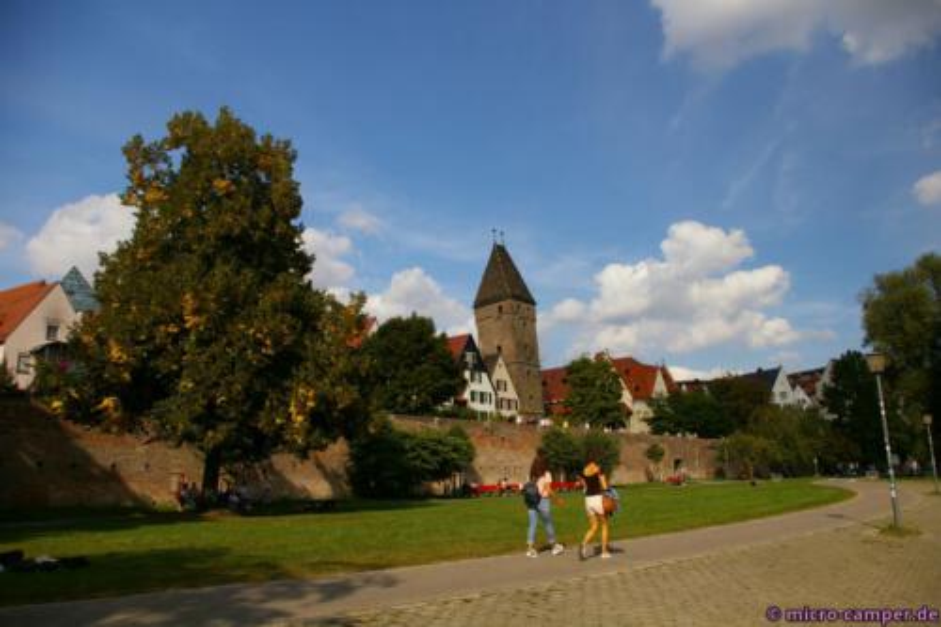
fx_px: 784
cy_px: 314
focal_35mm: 30
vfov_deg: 43.6
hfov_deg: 61.9
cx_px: 470
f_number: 9.5
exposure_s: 1/180
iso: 200
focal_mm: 20
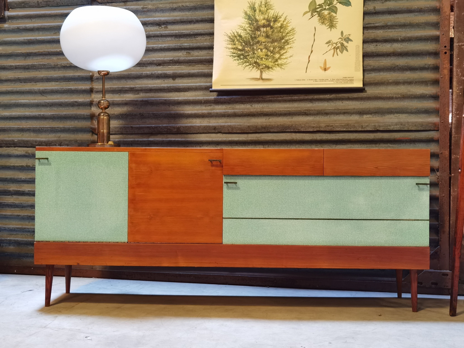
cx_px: 232
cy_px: 174
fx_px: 590
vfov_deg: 32.9
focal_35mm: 44
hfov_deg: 42.9
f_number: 1.9
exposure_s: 1/33.3
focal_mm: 6.71
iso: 500
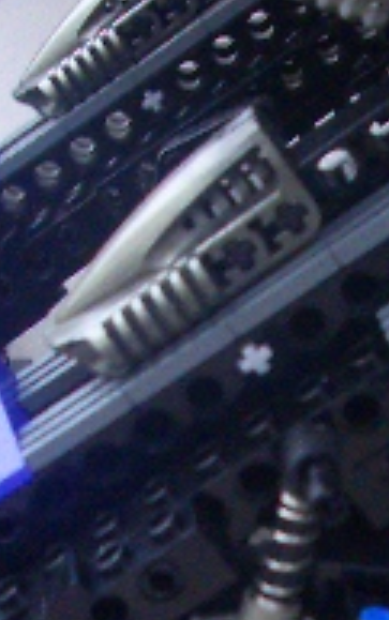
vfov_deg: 16.4
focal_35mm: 123
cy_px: 684
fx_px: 2082
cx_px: 502
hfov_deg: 10.5
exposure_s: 1/50
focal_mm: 5.8
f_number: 2.6
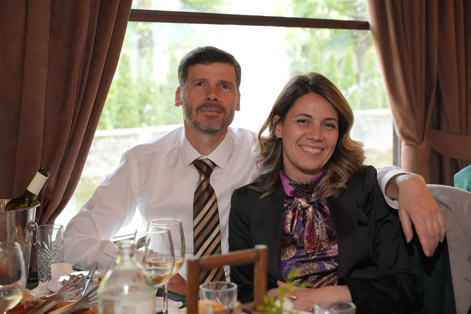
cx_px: 236
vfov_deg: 18.9
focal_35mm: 72
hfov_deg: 28.1
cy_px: 157
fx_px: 942
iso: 5000
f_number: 5
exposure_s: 1/250
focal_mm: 72
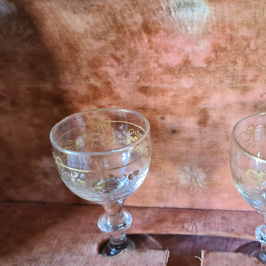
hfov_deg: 39.3
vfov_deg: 40.0
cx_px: 187
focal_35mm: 42
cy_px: 145
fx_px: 365
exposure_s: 1/50
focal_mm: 5.4
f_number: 1.8
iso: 250
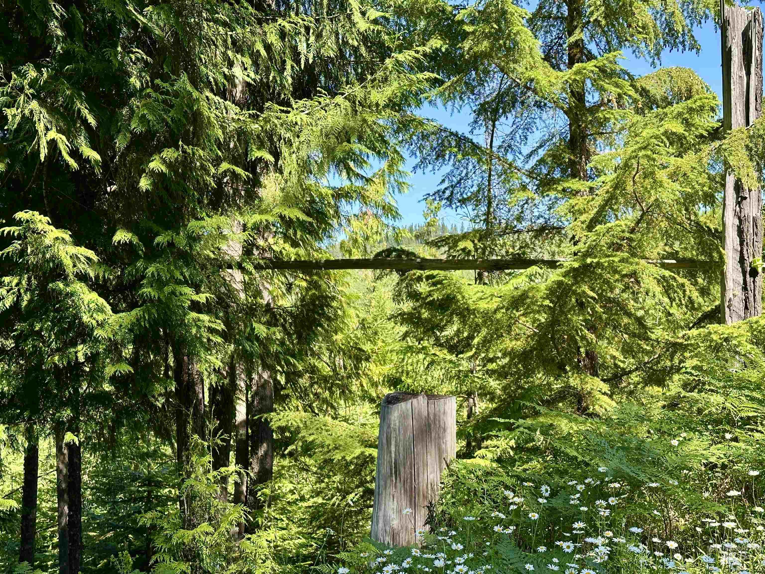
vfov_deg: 30.3
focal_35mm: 48
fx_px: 1061
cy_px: 287
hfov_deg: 39.7
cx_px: 382
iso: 64
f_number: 1.78
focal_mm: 6.86
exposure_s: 1/858
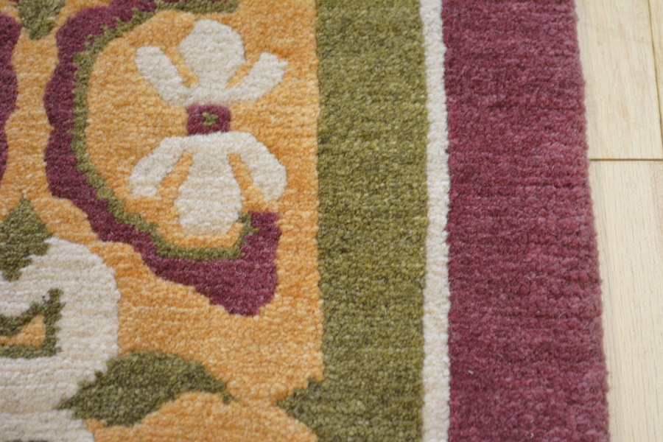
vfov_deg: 18.2
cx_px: 332
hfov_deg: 27.0
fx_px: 1381
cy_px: 221
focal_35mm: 75
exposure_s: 1/30
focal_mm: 50
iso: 1250
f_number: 5.6
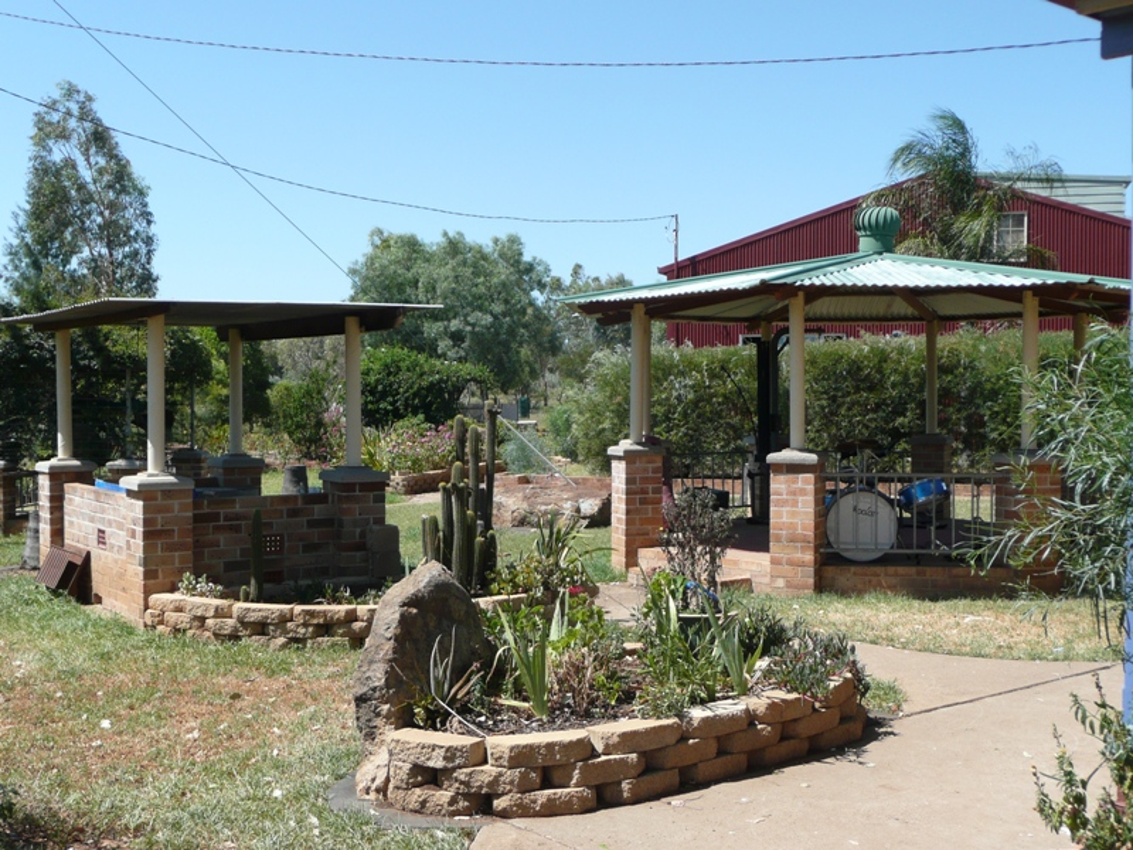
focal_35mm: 43
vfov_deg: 33.6
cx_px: 566
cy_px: 425
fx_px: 1407
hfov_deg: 43.9
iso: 100
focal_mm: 7
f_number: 4
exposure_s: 1/500
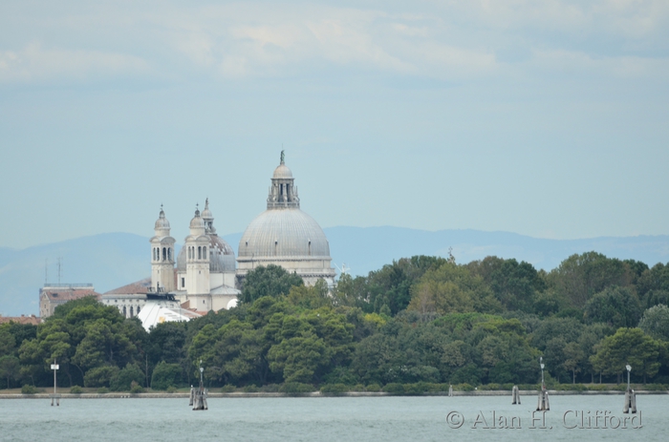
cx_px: 334
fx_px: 11122
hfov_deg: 3.4
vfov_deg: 2.3
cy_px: 221
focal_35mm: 600
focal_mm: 400
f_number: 5.6
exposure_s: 1/640
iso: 140
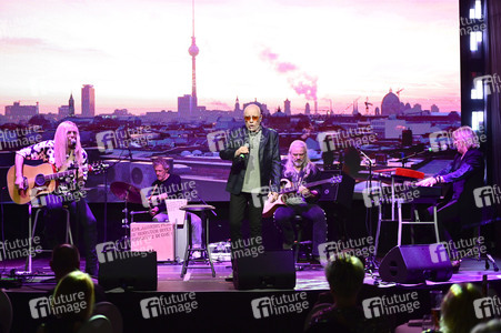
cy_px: 166
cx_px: 250
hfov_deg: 28.9
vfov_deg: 19.4
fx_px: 973
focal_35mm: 70
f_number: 2.8
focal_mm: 70
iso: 2800
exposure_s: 1/320
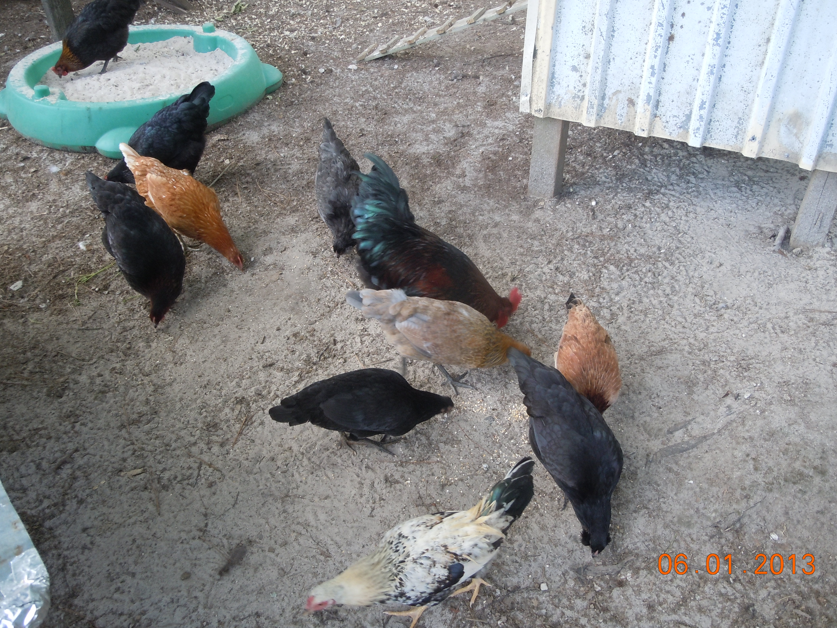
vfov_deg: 41.8
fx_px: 822
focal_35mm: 34
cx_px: 424
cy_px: 309
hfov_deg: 54.0
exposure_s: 1/60
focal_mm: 5.9
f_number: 4
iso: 250
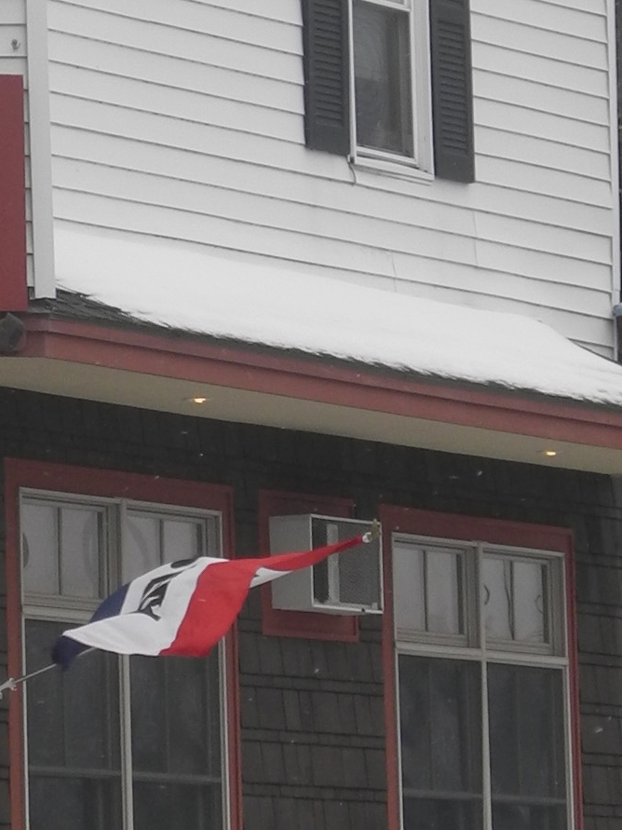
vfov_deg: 5.7
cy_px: 315
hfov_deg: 4.3
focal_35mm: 348
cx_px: -33
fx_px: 8339
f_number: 4
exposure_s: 1/250
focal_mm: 18.1
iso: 100
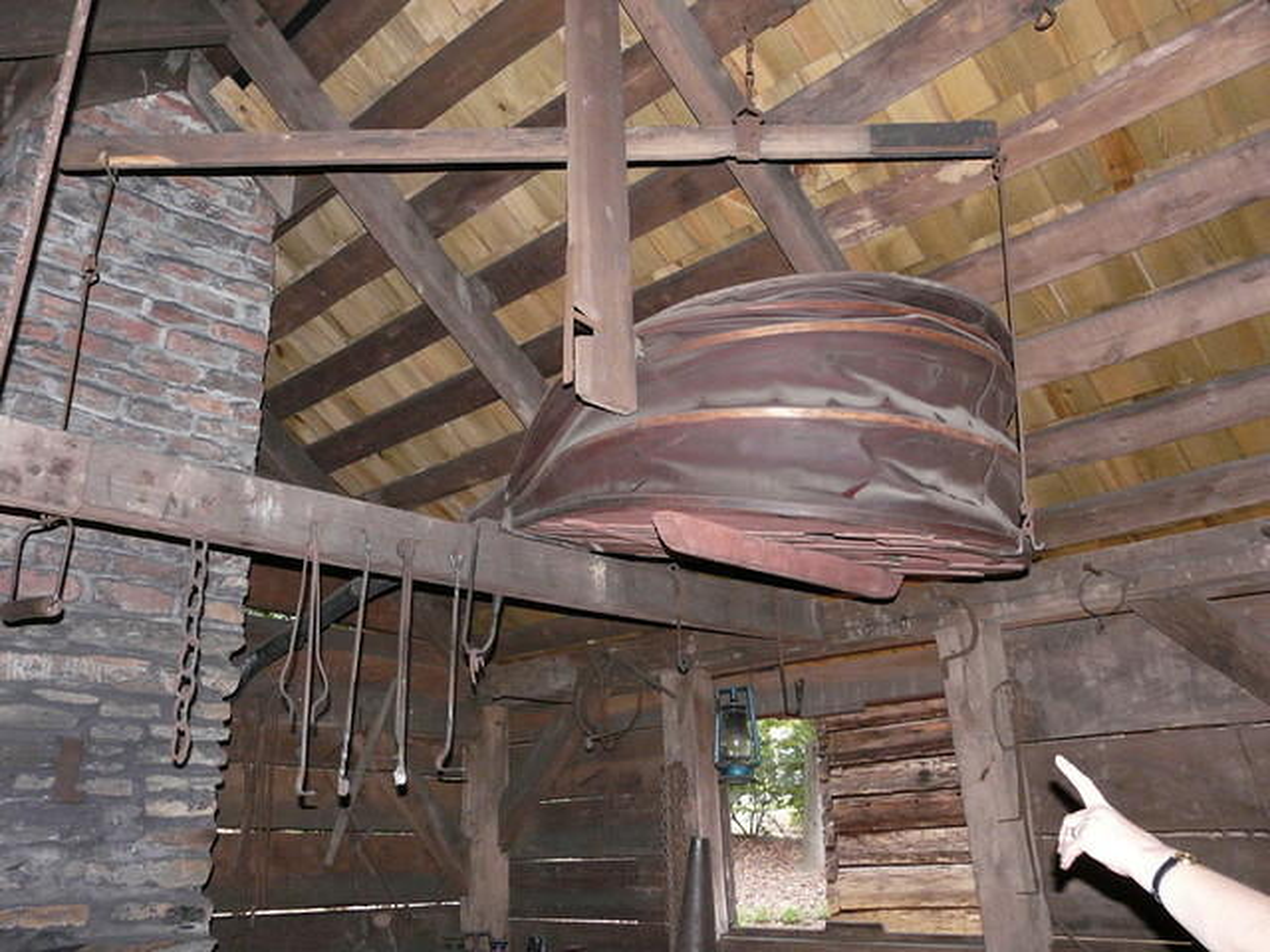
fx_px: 1027
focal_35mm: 28
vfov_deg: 49.7
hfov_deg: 63.4
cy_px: 476
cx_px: 635
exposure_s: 1/30
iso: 320
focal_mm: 4.6
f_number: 2.8
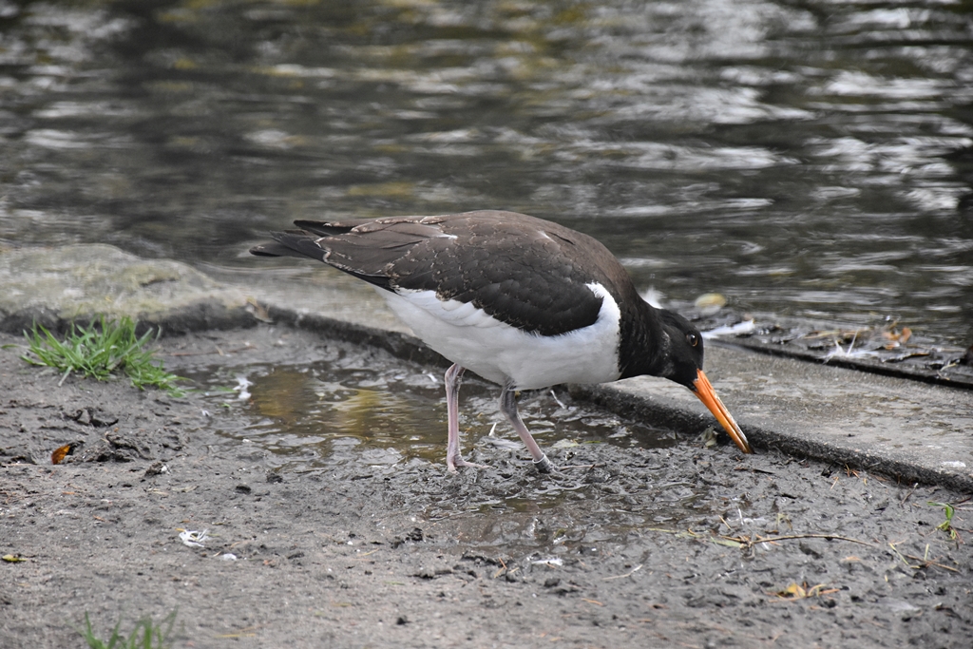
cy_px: 324
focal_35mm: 210
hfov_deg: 9.8
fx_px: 5676
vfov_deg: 6.5
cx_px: 486
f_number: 5.6
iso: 2000
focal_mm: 140
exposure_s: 1/500
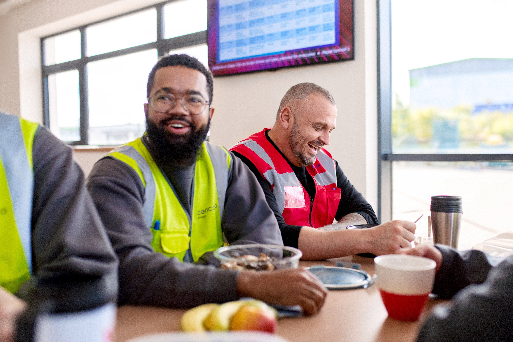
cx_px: 256
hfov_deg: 54.4
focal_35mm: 35
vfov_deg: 37.9
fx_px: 499
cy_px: 171
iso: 1600
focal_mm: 35
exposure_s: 1/5000
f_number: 2
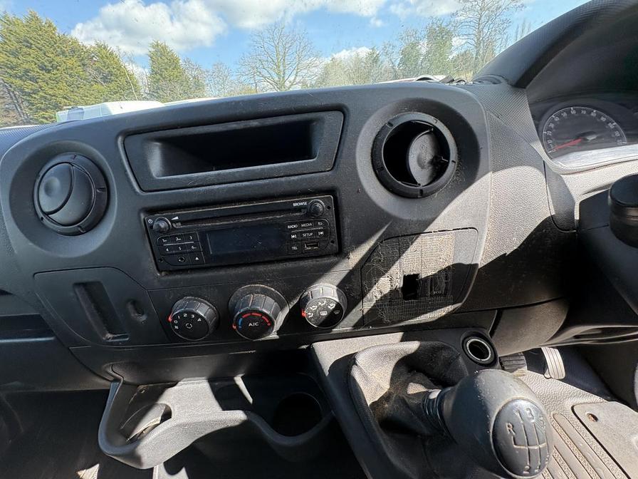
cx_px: 319
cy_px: 240
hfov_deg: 102.1
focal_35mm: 14
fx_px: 258
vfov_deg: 85.7
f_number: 2.2
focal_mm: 2.22
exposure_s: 1/158
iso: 64
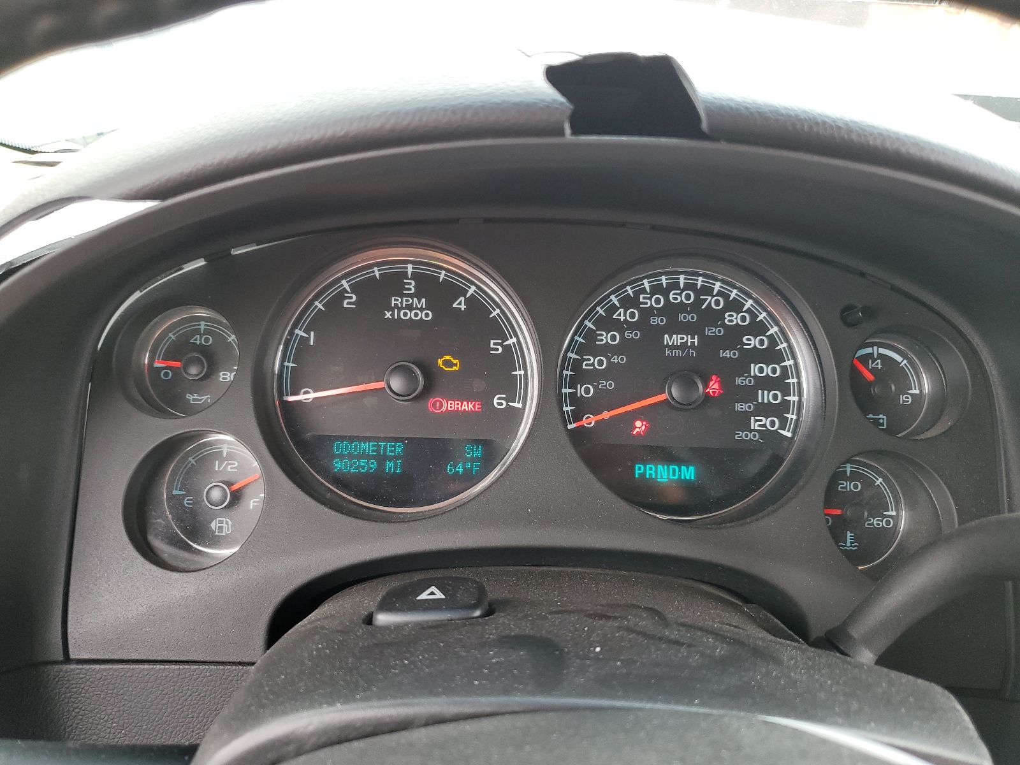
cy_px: 382
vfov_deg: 53.1
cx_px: 510
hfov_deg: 67.3
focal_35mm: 26
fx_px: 766
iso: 78
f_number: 1.5
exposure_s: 1/60.2
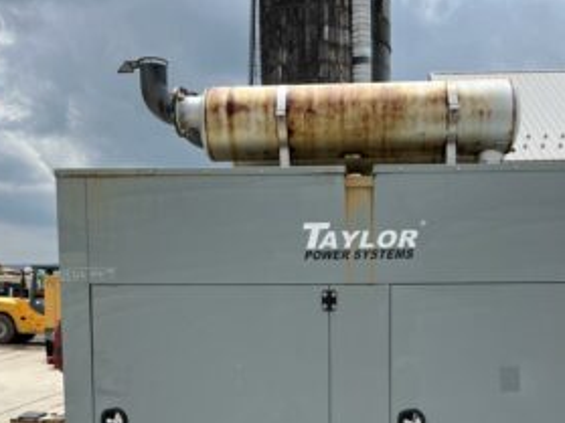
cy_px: 334
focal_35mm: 42
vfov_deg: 33.4
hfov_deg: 44.6
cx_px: 330
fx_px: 685
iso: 50
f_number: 1.5
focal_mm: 5.7
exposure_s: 1/4831
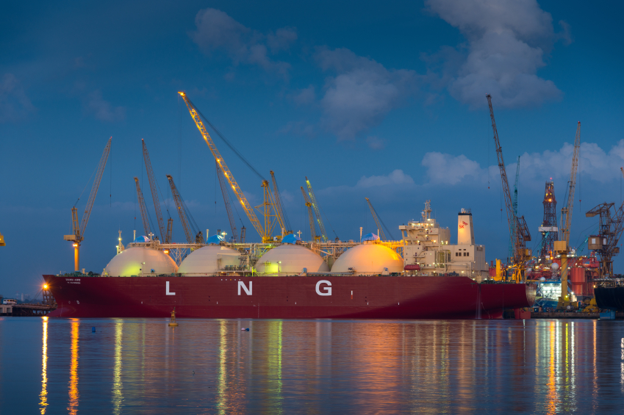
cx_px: 312
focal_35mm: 92
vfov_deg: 14.8
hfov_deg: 22.2
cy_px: 208
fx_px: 1594
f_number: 6.3
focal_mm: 92
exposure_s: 1.3
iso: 100
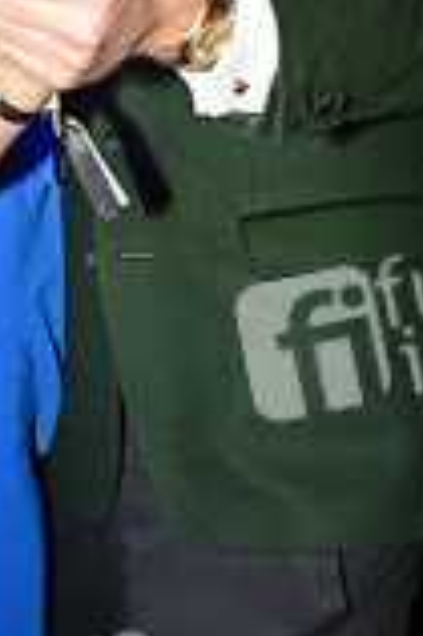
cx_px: 77
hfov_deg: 17.7
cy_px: 125
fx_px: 1342
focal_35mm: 76
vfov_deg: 26.2
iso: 2500
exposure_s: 1/200
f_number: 5.6
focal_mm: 30
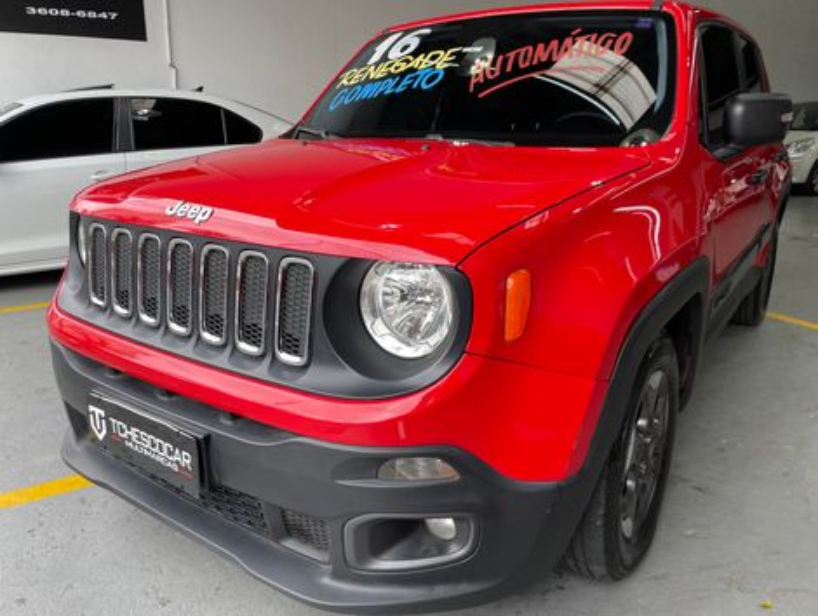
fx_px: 615
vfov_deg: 53.2
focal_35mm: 26
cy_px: 308
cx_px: 409
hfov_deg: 67.2
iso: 32
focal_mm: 4.2
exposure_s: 1/213
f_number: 1.6
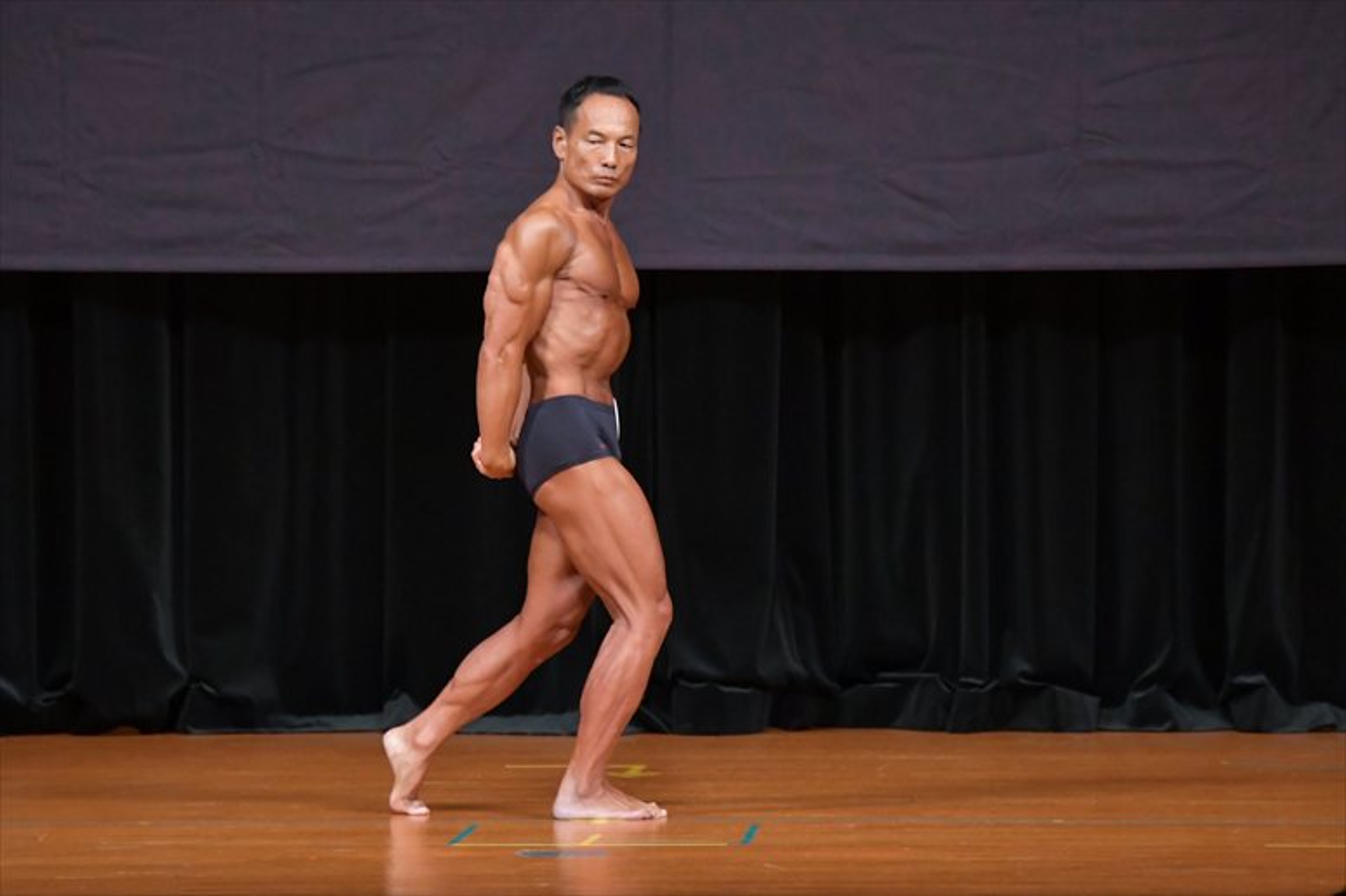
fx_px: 11211
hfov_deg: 6.9
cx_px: 673
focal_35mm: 300
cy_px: 448
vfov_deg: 4.6
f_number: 5.6
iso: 5000
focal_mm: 200
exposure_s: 1/400
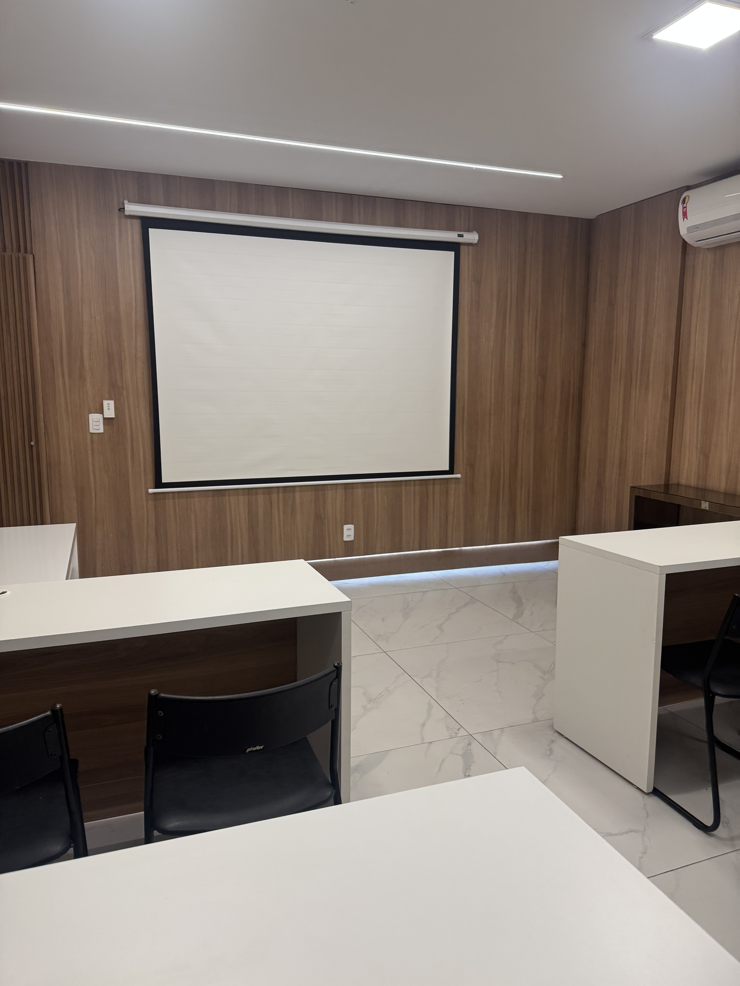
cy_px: 493
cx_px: 370
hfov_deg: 56.8
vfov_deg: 71.6
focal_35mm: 24
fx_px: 684
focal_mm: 6.76
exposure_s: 1/120
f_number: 1.78
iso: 160
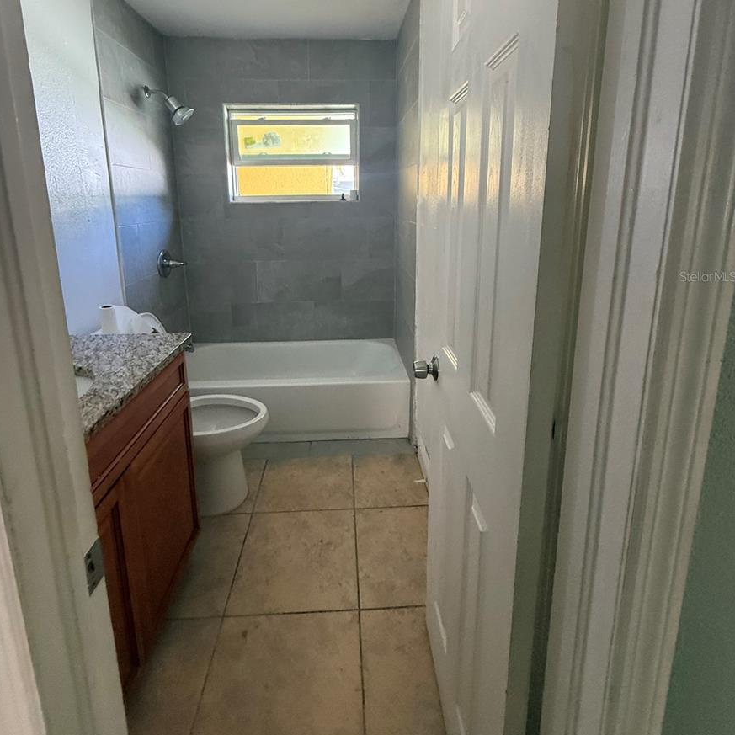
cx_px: 360
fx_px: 408
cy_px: 276
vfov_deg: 82.4
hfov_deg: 84.0
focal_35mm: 17
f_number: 2.2
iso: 320
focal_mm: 2.22
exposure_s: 1/84
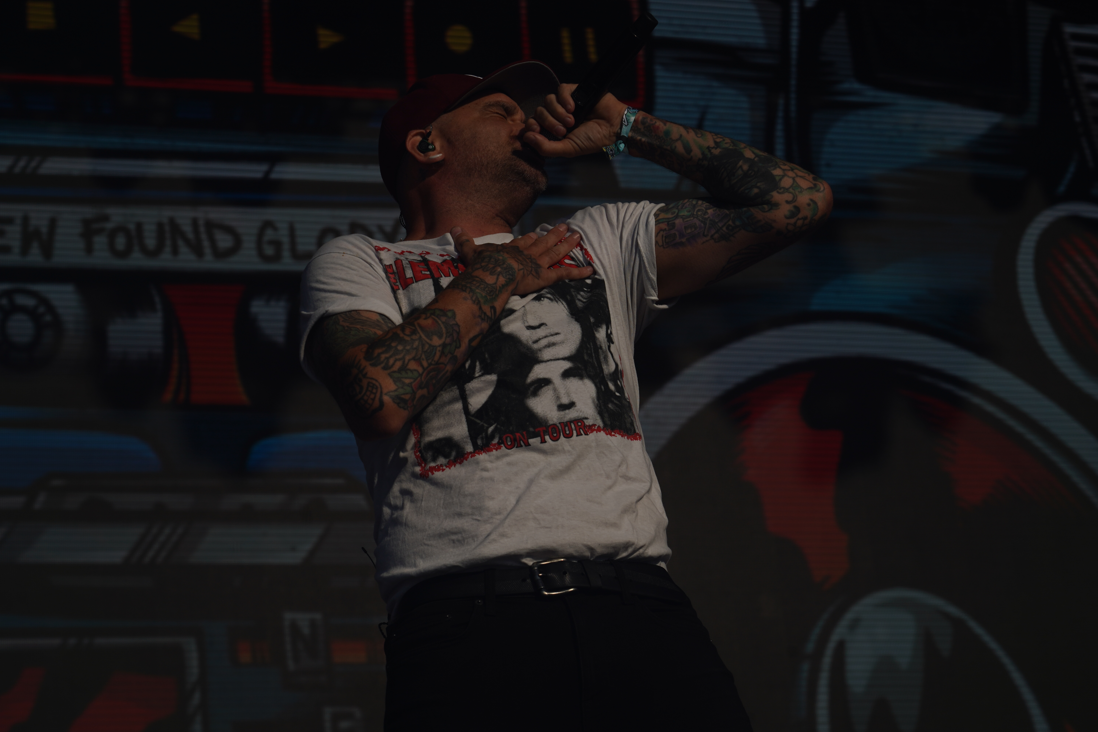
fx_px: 3202
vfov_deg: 13.0
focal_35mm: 105
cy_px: 366
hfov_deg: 19.5
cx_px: 549
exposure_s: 1/2000
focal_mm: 105
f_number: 8
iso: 100
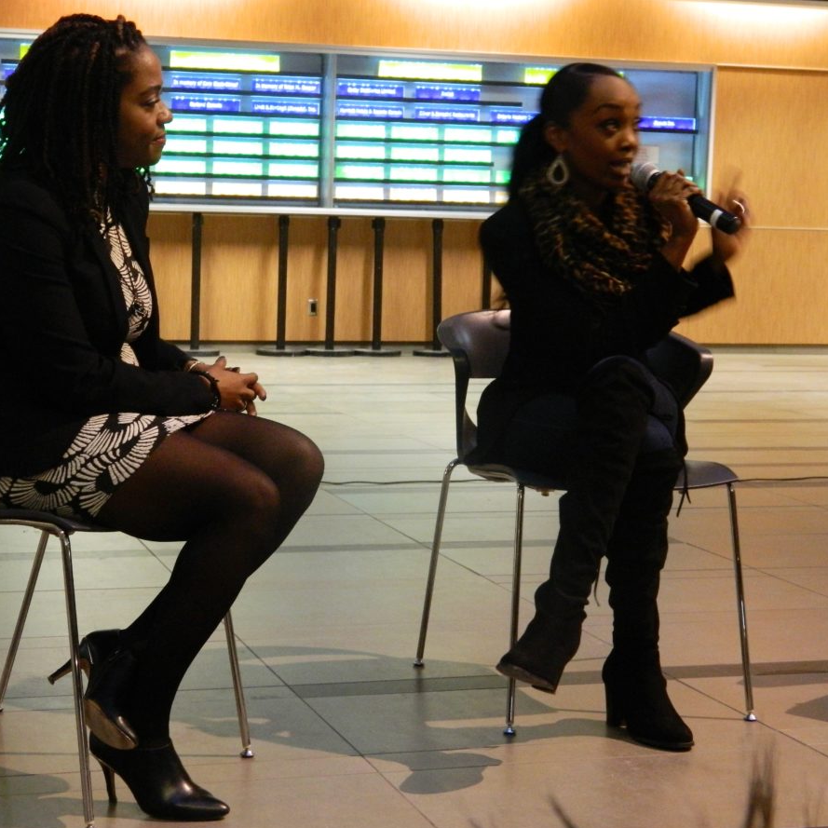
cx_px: 288
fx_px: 1840
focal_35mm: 68
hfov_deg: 25.2
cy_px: 418
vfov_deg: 25.4
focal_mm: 10.2
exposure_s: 1/6
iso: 400
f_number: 3.8
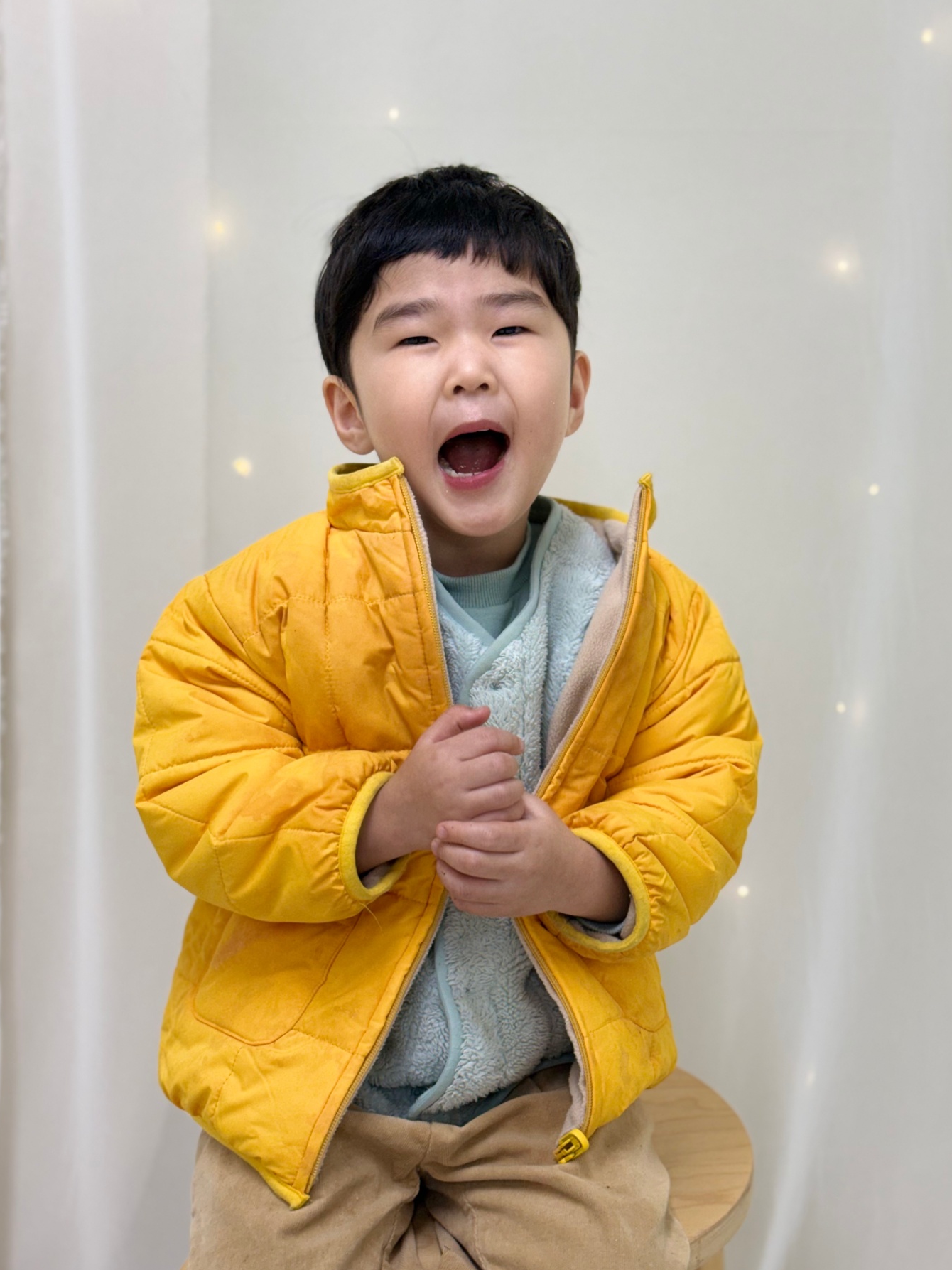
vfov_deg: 38.9
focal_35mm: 49
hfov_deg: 29.7
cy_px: 631
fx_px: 1797
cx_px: 472
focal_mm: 6.76
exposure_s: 1/120
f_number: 1.78
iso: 64
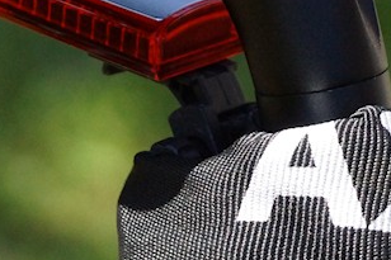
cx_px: 416
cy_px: 270
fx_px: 7138
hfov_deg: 3.1
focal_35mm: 658
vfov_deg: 2.1
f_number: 5.6
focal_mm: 135
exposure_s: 1/2500
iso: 1600
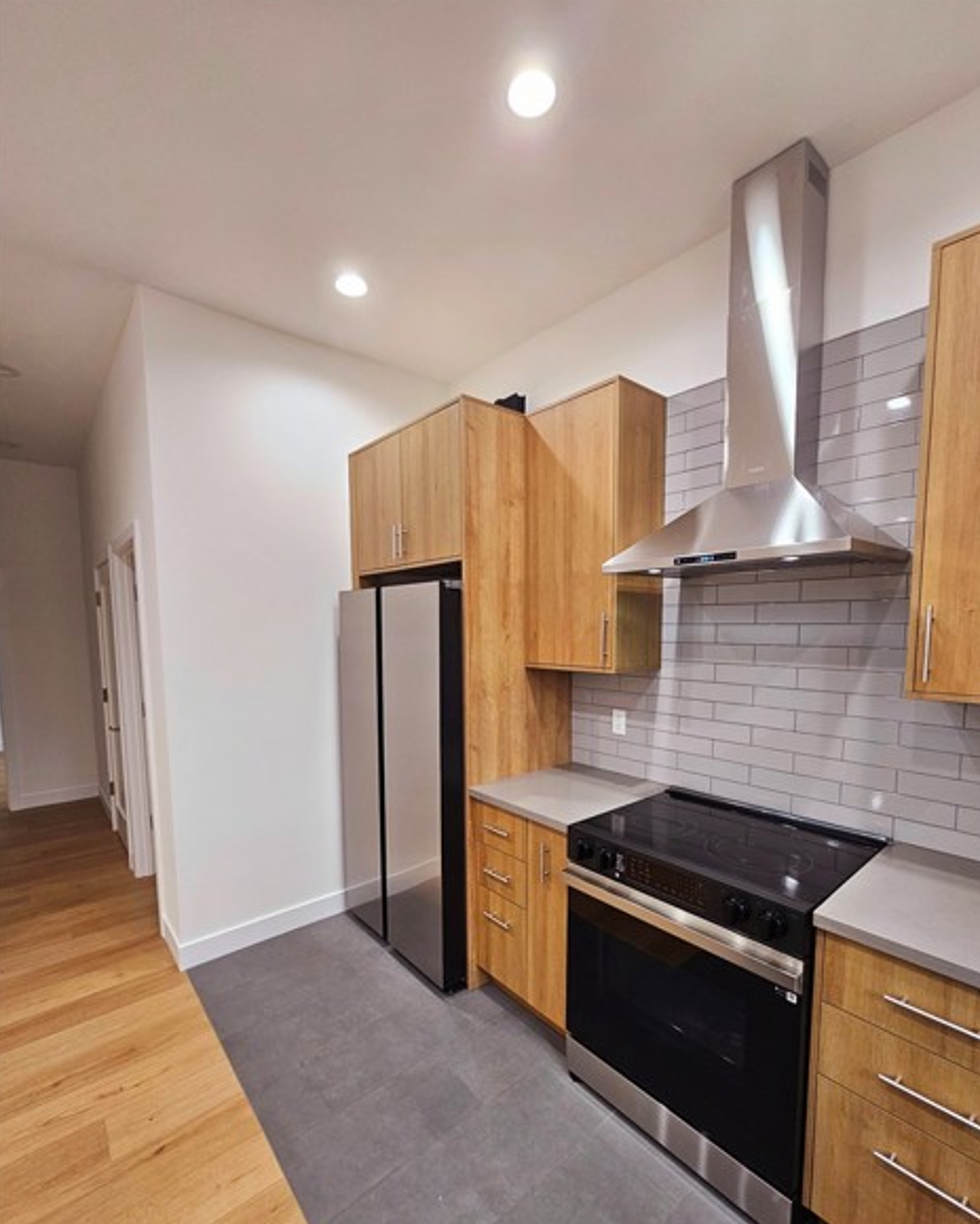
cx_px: 501
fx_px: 508
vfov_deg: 100.4
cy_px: 669
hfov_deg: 88.0
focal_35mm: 14
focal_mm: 2.2
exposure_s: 1/60.2
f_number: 2.2
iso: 160
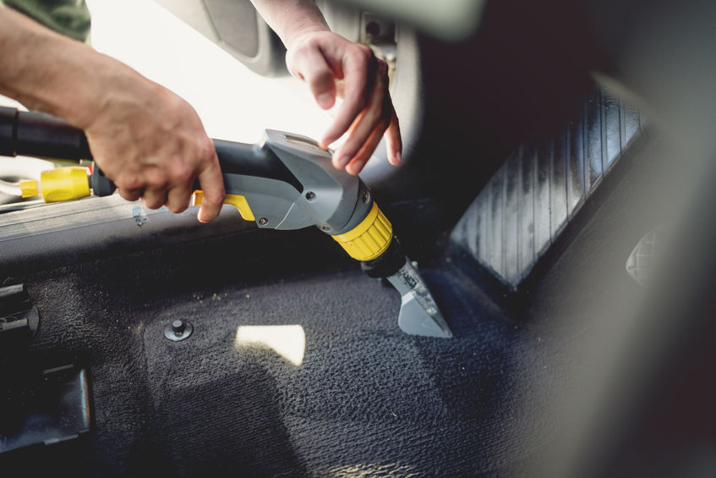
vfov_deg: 37.9
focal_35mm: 35
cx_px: 358
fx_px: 696
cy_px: 239
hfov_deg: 54.4
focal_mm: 35
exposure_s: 1/500
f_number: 1.4
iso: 250
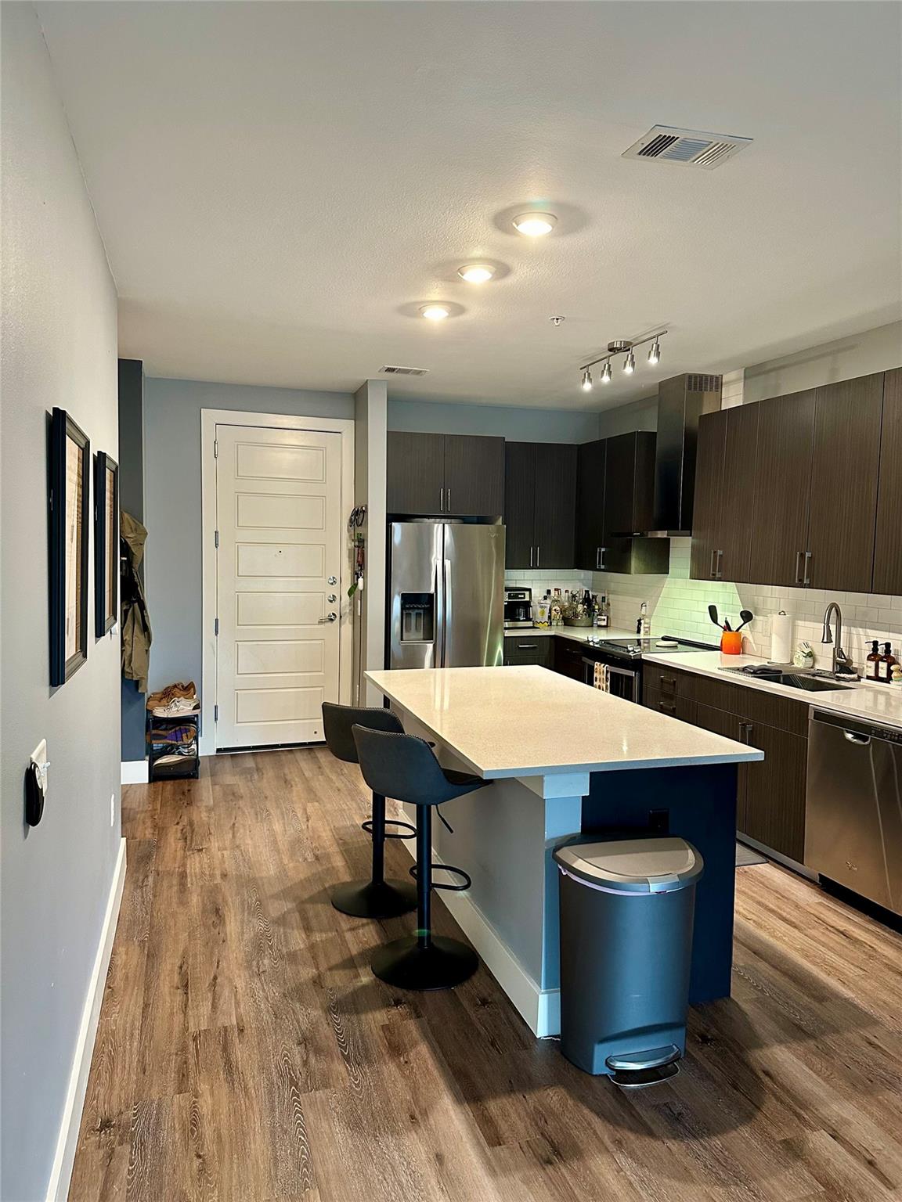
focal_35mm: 24
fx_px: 834
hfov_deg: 56.8
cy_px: 601
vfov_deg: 71.6
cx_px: 451
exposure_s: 1/60
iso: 400
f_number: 1.78
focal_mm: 6.86
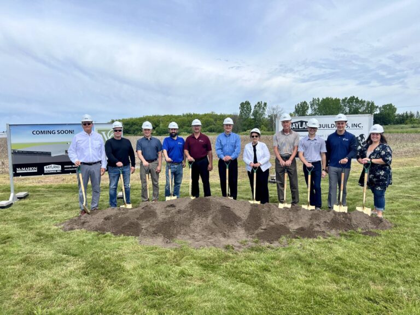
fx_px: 315
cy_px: 158
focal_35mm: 26
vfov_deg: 53.1
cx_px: 210
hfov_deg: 67.3
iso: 50
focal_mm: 5.7
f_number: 1.5
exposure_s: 1/4630
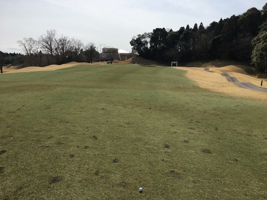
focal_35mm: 29
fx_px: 224
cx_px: 134
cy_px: 100
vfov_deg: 48.2
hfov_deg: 61.7
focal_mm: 4.15
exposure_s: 1/3205
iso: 25
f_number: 2.2
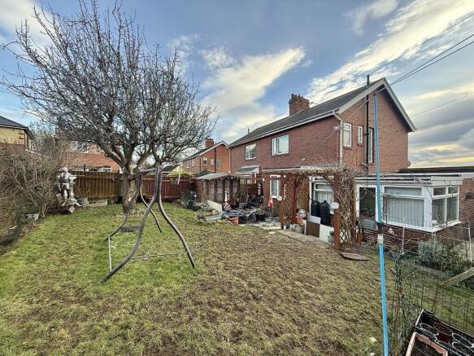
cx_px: 237
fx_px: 192
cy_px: 178
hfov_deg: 102.1
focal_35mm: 14
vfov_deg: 85.7
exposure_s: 1/247
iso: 64
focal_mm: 2.22
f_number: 2.2
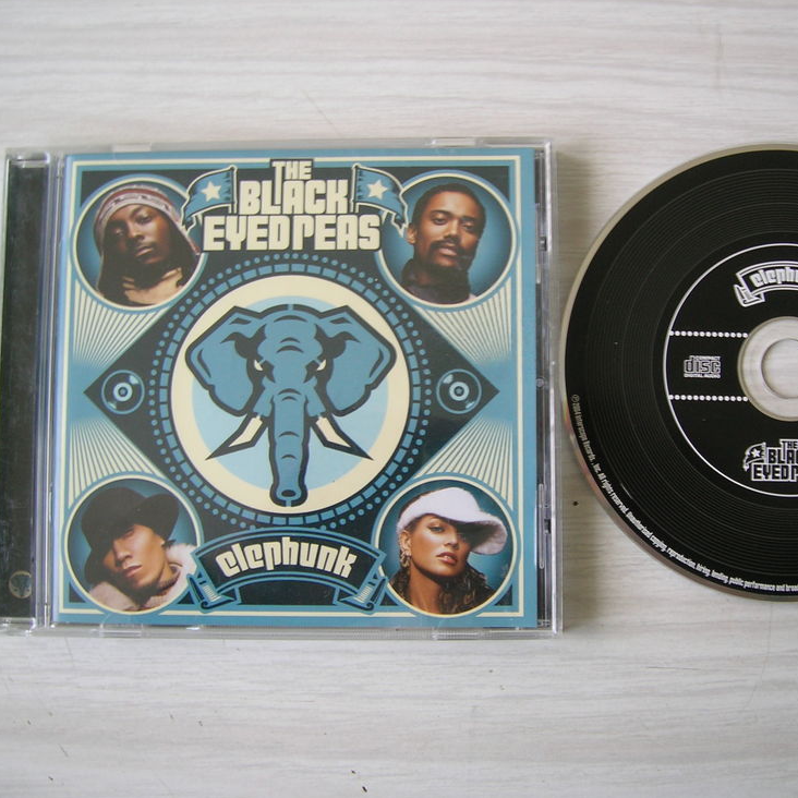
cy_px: 392
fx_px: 1069
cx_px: 470
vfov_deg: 40.9
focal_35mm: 41
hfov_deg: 40.8
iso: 50
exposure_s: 1/8.8
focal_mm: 5.7
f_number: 2.9
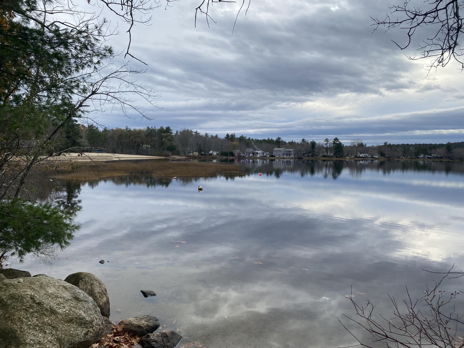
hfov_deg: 67.3
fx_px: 349
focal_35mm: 26
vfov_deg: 53.1
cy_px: 174
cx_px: 232
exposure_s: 1/1429
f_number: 1.8
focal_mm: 4.25
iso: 32
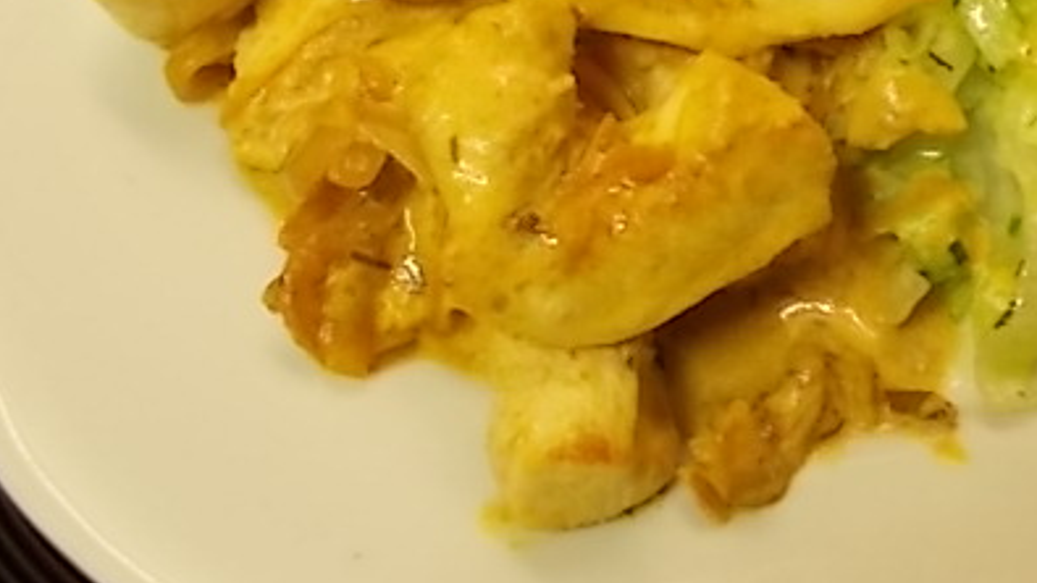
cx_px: 811
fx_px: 1457
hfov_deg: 37.9
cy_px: 24
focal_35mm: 53
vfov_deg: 21.9
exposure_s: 1/10
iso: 200
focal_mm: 5.3
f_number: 3.4
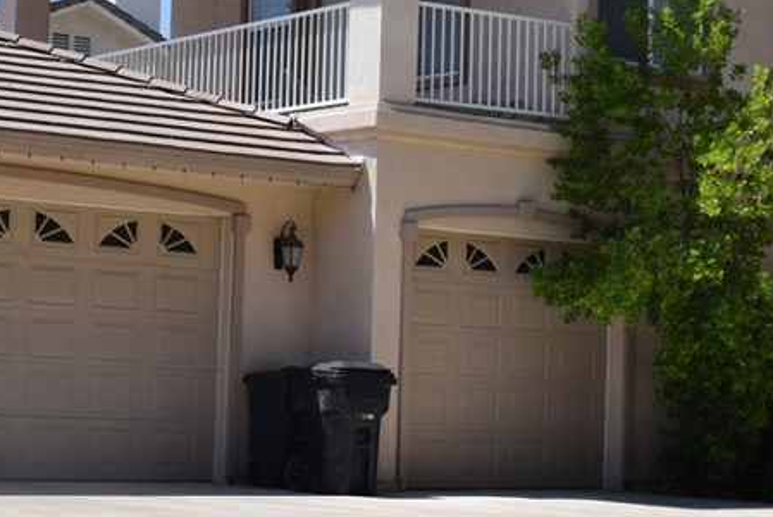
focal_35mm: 99
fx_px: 2130
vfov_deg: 13.8
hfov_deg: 20.5
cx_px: 294
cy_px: 223
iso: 200
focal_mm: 29
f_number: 10
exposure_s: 1/400
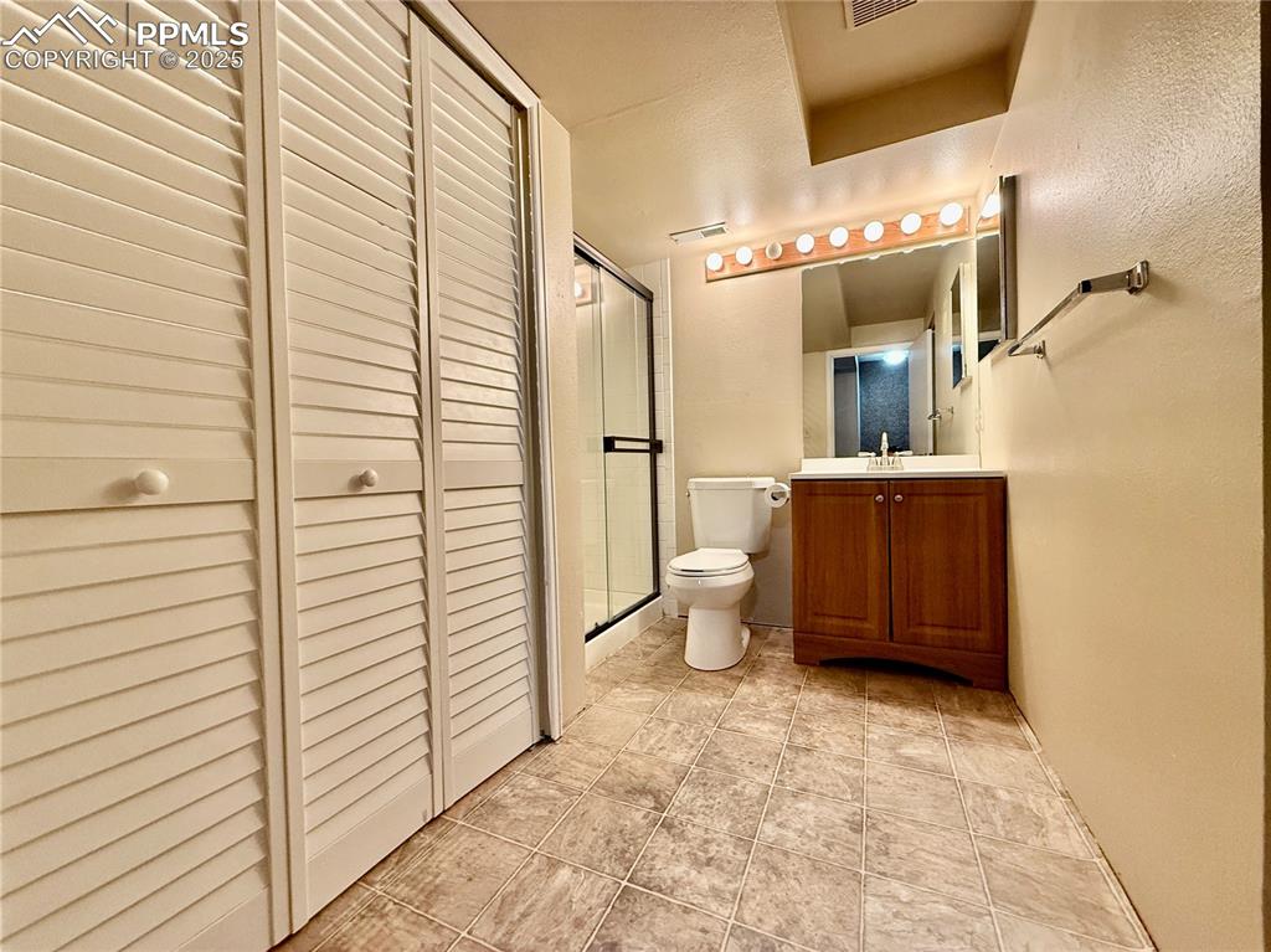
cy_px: 476
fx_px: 514
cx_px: 636
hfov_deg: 102.1
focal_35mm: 14
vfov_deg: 85.6
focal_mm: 2.22
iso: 250
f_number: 2.2
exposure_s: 1/60
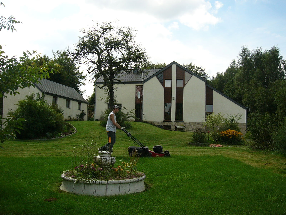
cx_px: 143
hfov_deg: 52.6
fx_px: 289
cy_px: 108
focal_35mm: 35
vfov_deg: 40.7
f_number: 8
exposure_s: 1/200
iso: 100
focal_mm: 5.8
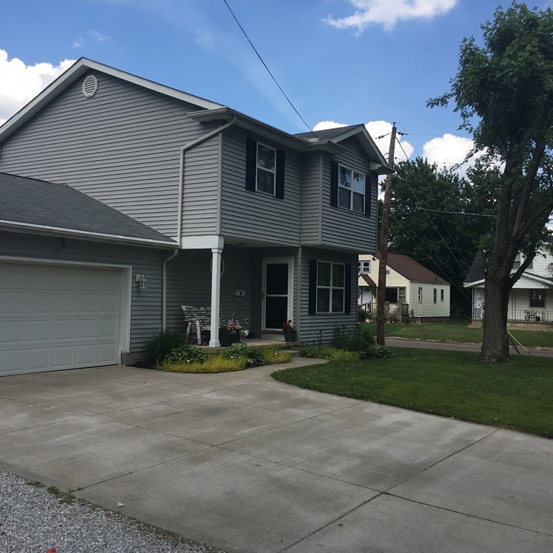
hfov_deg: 47.2
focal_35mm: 35
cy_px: 282
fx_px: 633
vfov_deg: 47.2
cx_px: 254
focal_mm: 4.15
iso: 25
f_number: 2.2
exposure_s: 1/1131
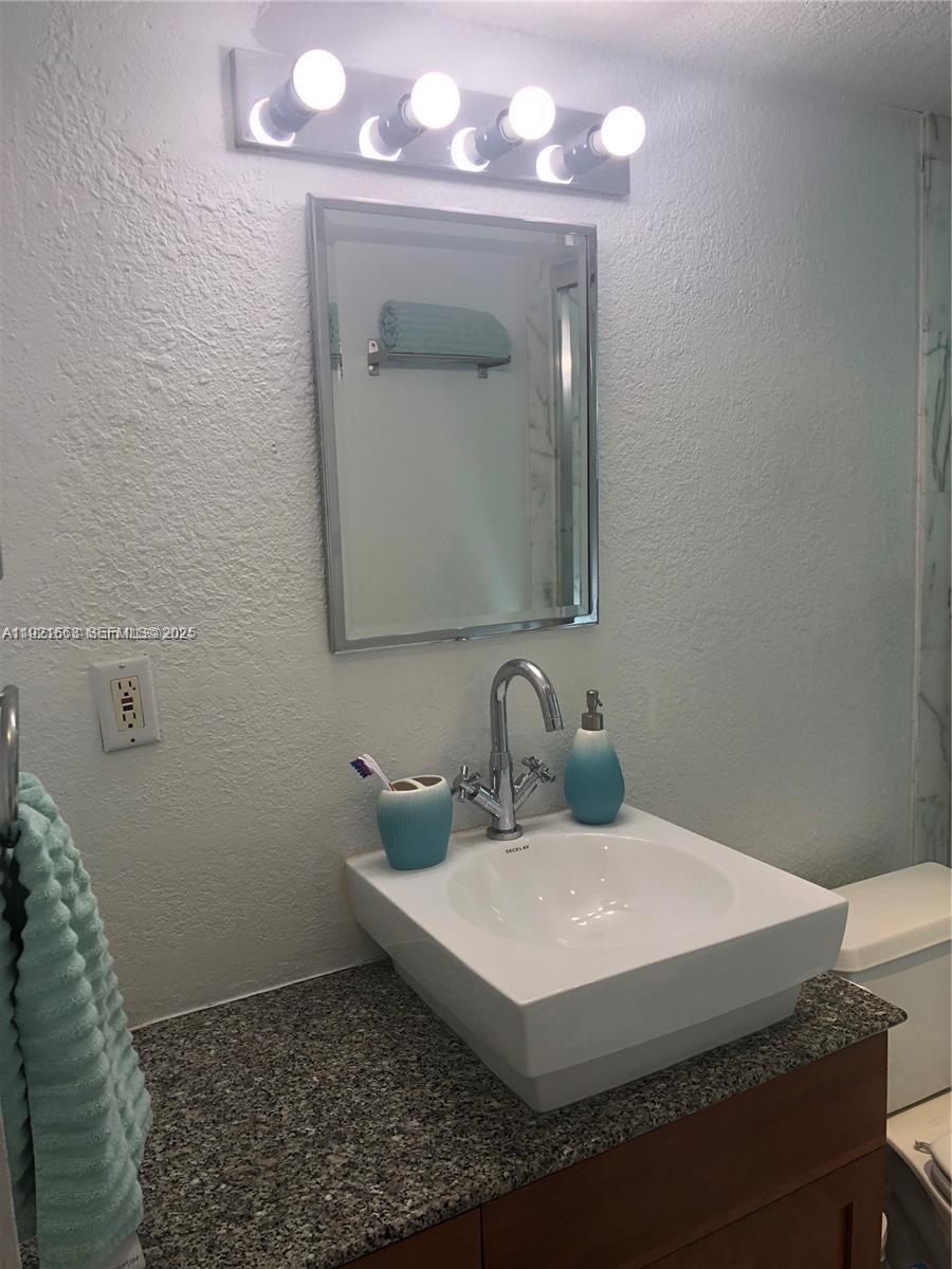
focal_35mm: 28
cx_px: 476
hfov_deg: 49.7
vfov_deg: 63.4
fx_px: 1027
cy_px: 634
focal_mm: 4
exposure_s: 1/120
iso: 25
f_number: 1.8
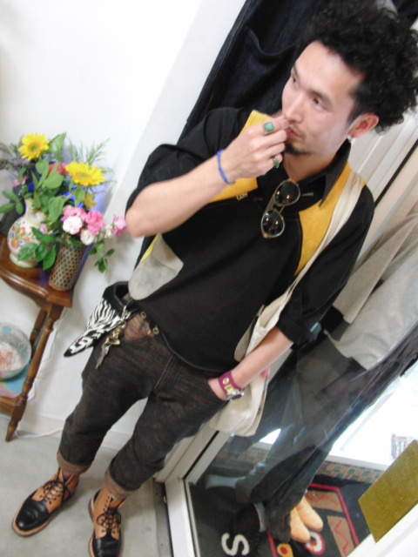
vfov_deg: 50.1
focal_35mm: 37
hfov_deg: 38.7
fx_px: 596
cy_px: 278
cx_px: 209
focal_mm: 6.42
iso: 400
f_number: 3.6
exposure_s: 1/10
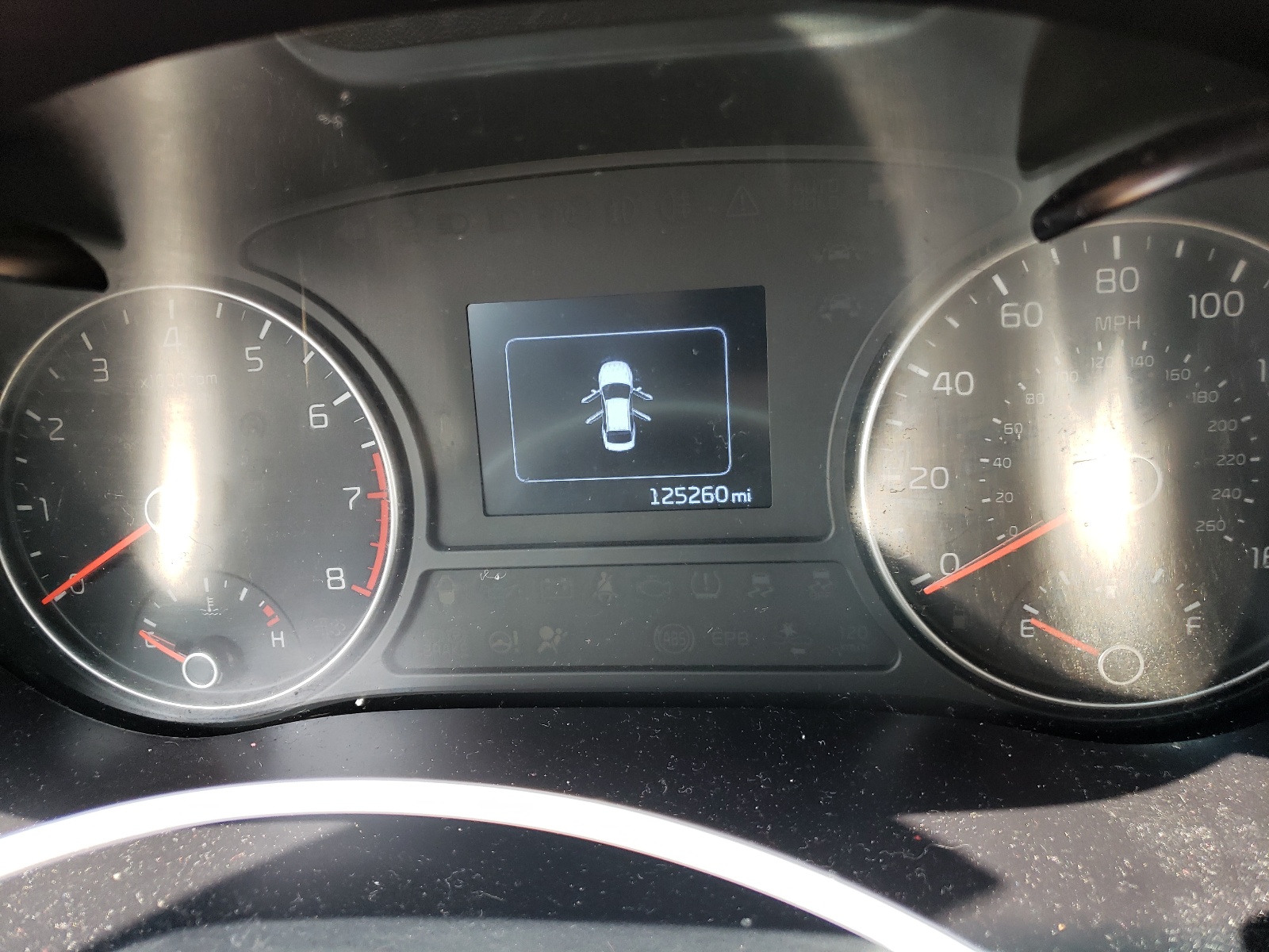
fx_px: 953
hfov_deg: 67.3
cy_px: 476
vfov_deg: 53.1
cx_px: 634
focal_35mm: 26
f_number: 1.5
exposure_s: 1/60.2
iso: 64
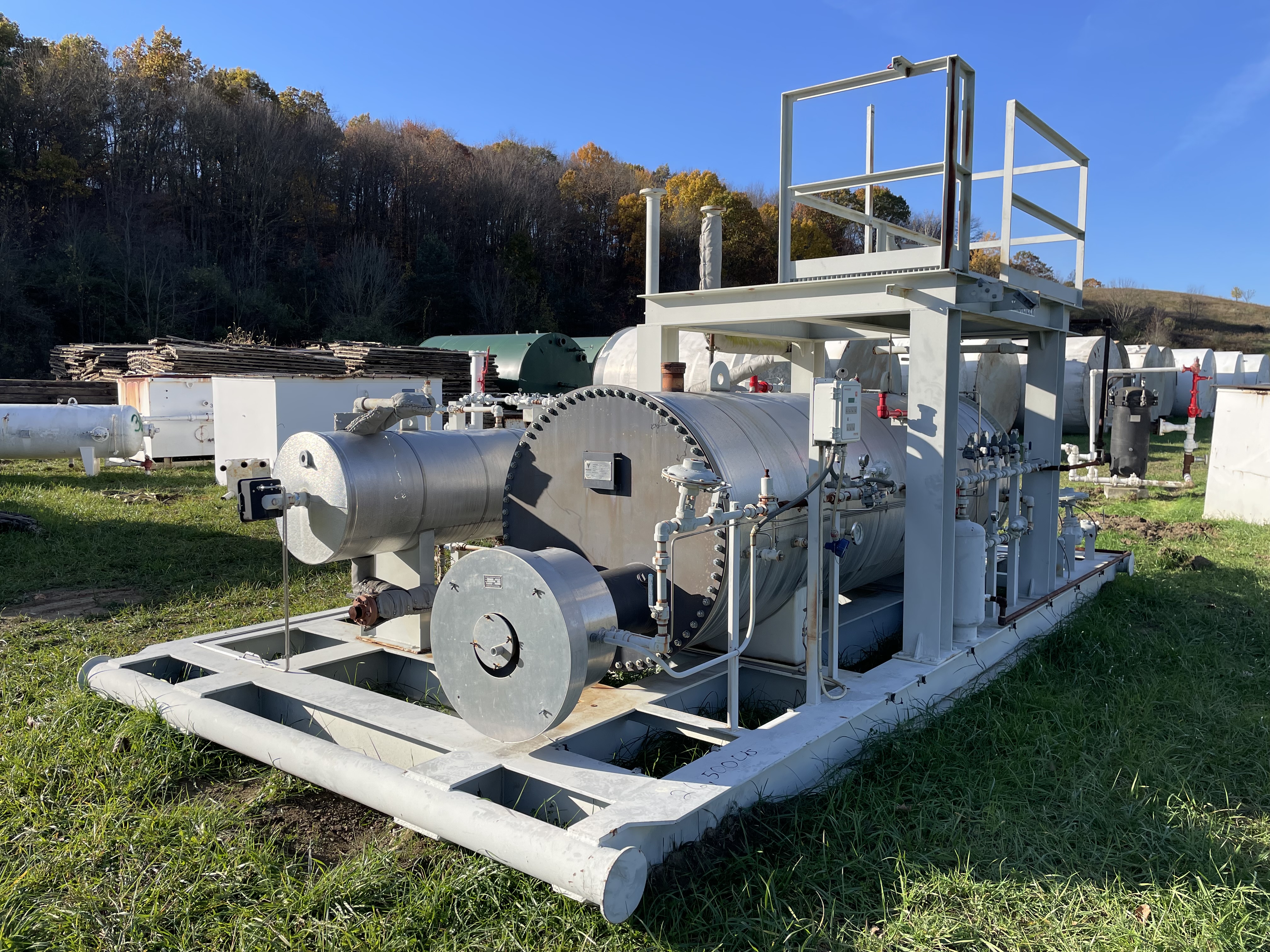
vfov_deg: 53.1
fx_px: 954
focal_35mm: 26
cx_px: 635
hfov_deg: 67.3
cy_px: 476
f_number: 1.6
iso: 32
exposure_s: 1/2304
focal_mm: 4.2
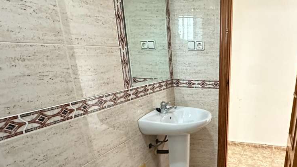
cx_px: 216
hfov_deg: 59.9
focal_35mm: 31
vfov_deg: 35.3
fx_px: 244
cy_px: 154
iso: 1000
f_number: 2.2
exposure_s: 1/34
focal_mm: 2.22
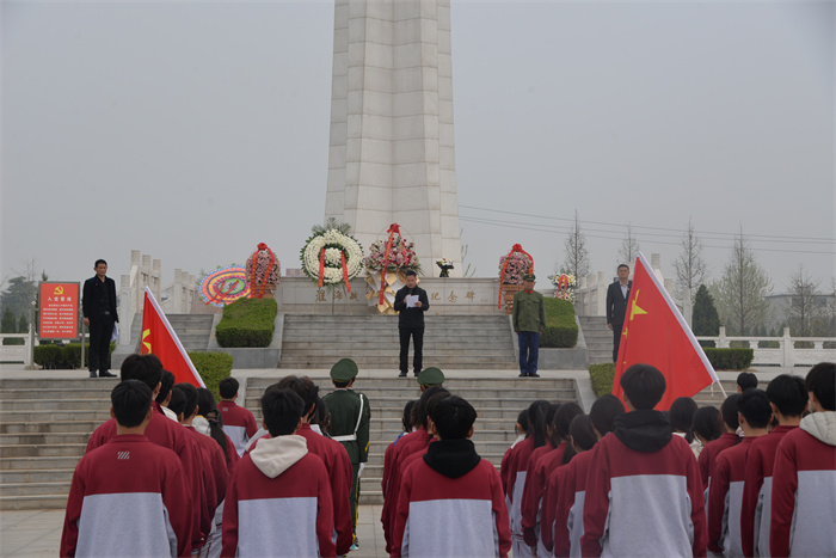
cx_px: 418
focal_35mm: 66
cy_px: 279
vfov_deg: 20.6
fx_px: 1533
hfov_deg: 30.5
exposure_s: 1/250
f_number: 8
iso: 140
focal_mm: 66
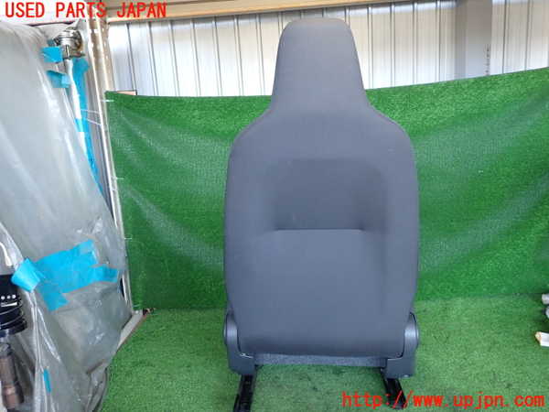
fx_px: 396
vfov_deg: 54.9
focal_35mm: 25
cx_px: 274
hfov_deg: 69.4
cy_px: 206
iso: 200
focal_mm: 4.5
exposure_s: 1/60
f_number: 2
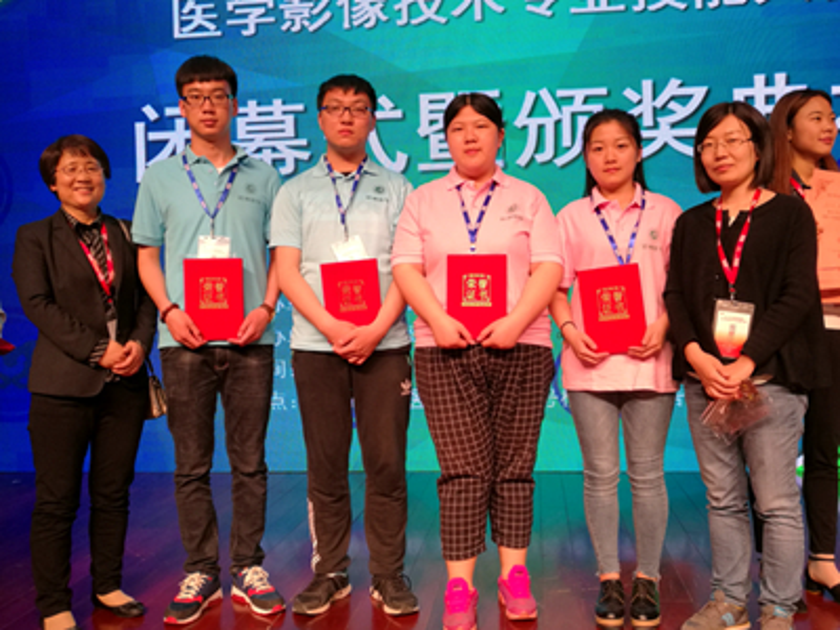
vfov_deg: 40.7
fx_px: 849
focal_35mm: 35
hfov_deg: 52.6
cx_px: 420
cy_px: 315
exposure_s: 1/100
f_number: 2
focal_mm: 4.04
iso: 80
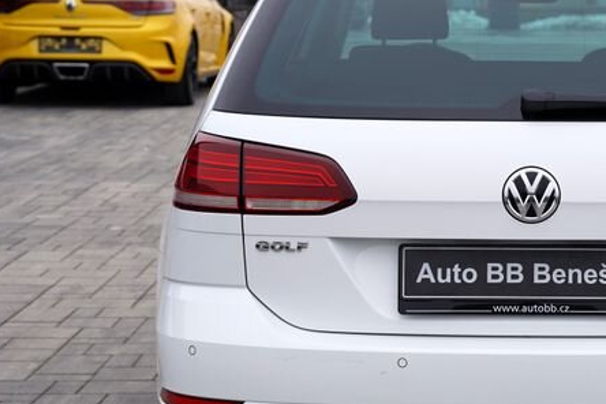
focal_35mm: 113
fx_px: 1902
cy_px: 224
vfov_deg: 12.1
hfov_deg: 17.9
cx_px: 531
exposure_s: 1/125
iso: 100
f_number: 4.5
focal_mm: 49
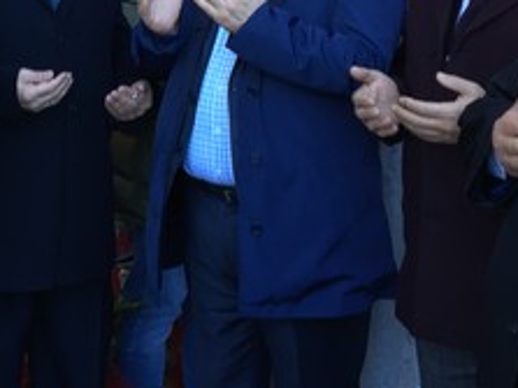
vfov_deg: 16.7
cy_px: 39
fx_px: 1301
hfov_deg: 21.9
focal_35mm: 87
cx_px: 26
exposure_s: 1/100
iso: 40
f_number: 2.2
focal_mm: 4.15
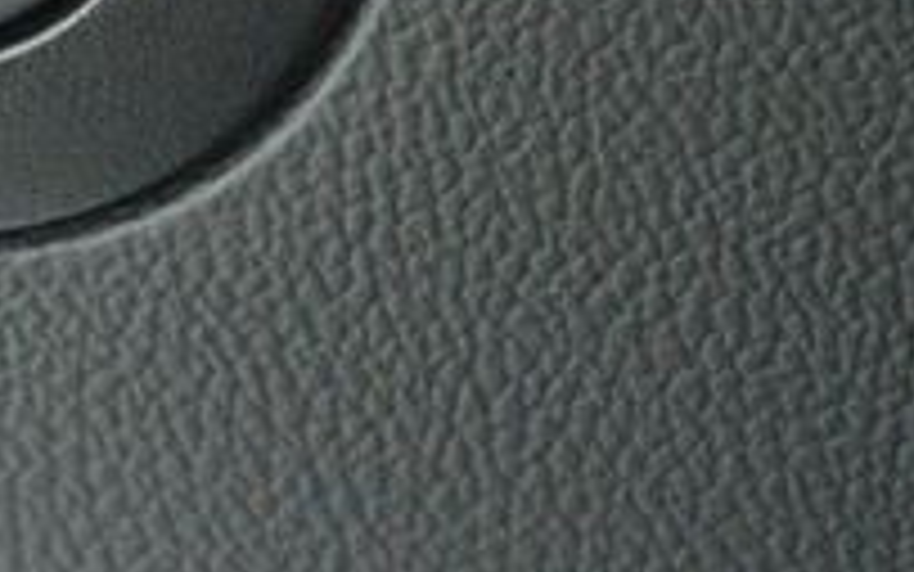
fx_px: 6229
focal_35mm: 250
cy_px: -185
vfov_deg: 5.2
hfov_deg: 8.3
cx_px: -41
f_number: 5.6
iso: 11400
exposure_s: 1/60
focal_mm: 52
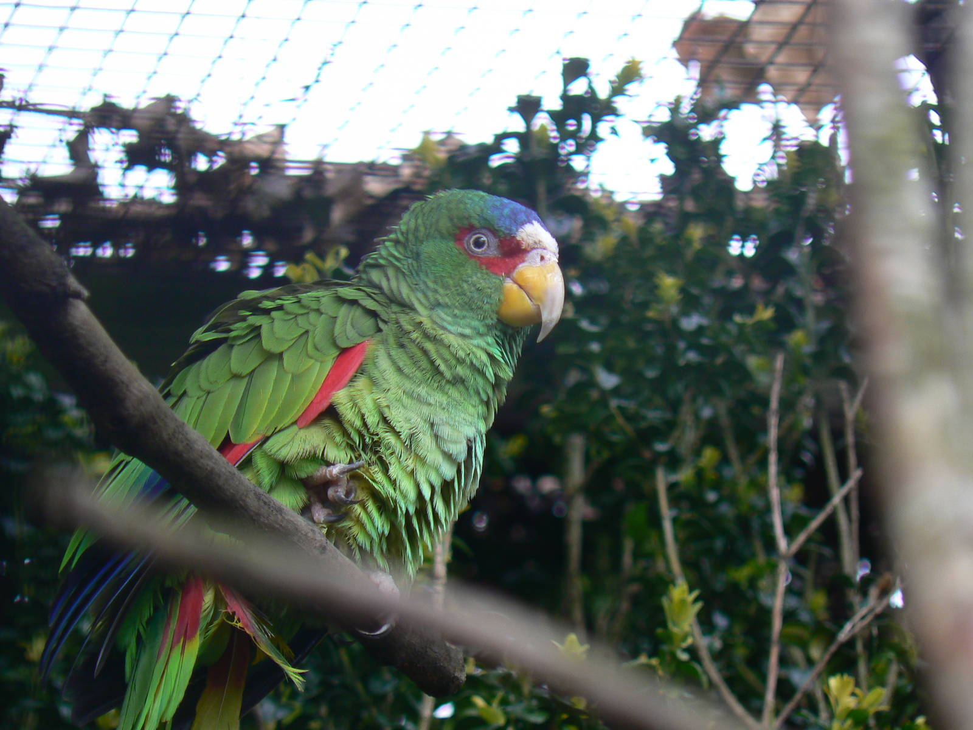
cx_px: 486
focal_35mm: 287
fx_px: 8067
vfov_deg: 5.2
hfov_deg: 6.9
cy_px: 365
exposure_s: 1/60
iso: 80
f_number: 3.3
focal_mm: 47.8
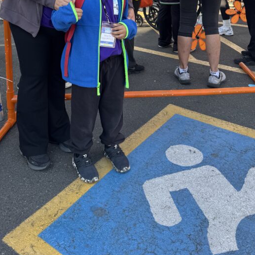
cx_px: 99
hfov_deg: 39.8
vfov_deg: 36.7
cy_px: 11
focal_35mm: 42
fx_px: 350
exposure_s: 1/549
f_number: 1.78
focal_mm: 6.76
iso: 80
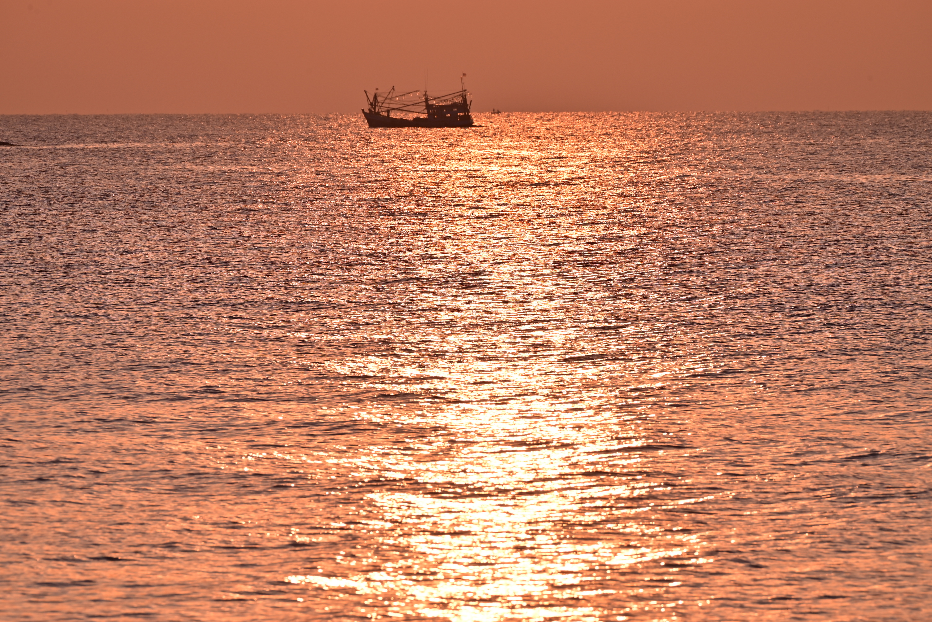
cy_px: 311
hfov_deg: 5.2
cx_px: 466
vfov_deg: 3.4
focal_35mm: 400
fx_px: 10359
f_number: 11
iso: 100
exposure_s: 1/500
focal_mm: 400
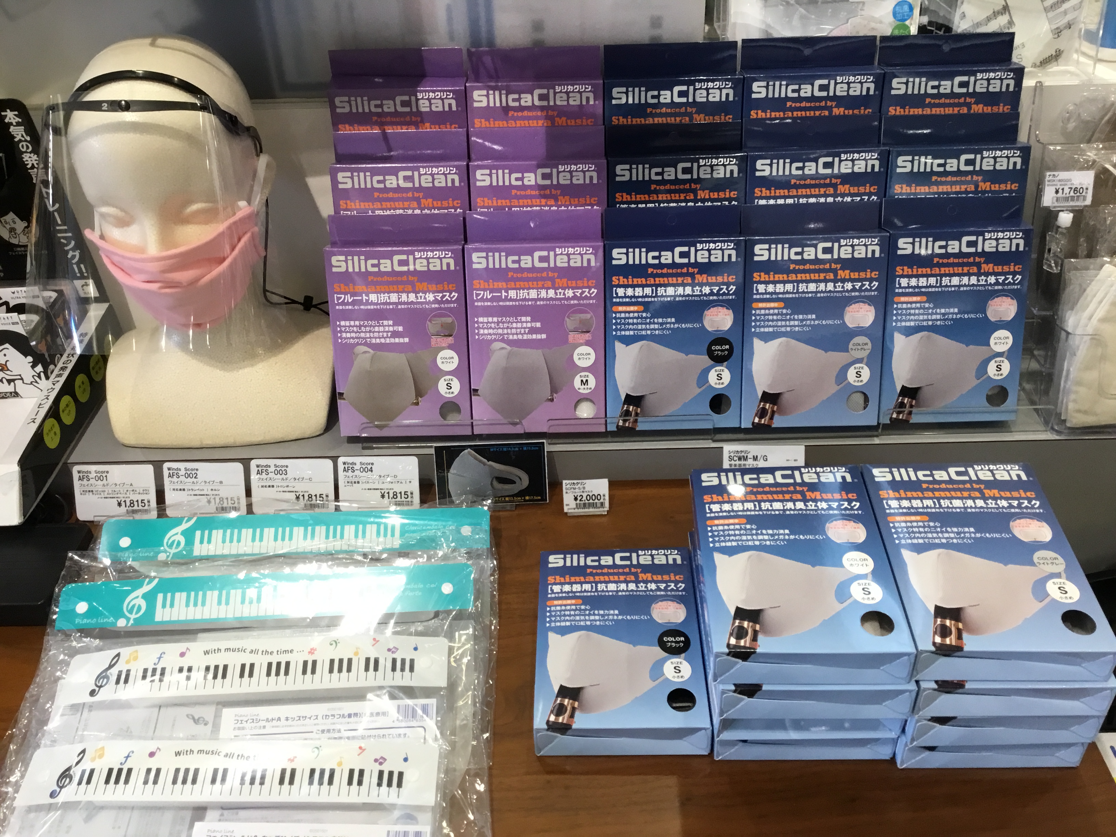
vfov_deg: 45.4
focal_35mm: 31
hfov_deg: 58.4
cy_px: 418
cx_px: 558
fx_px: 999
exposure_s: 1/30
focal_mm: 3.3
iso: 40
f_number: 2.4
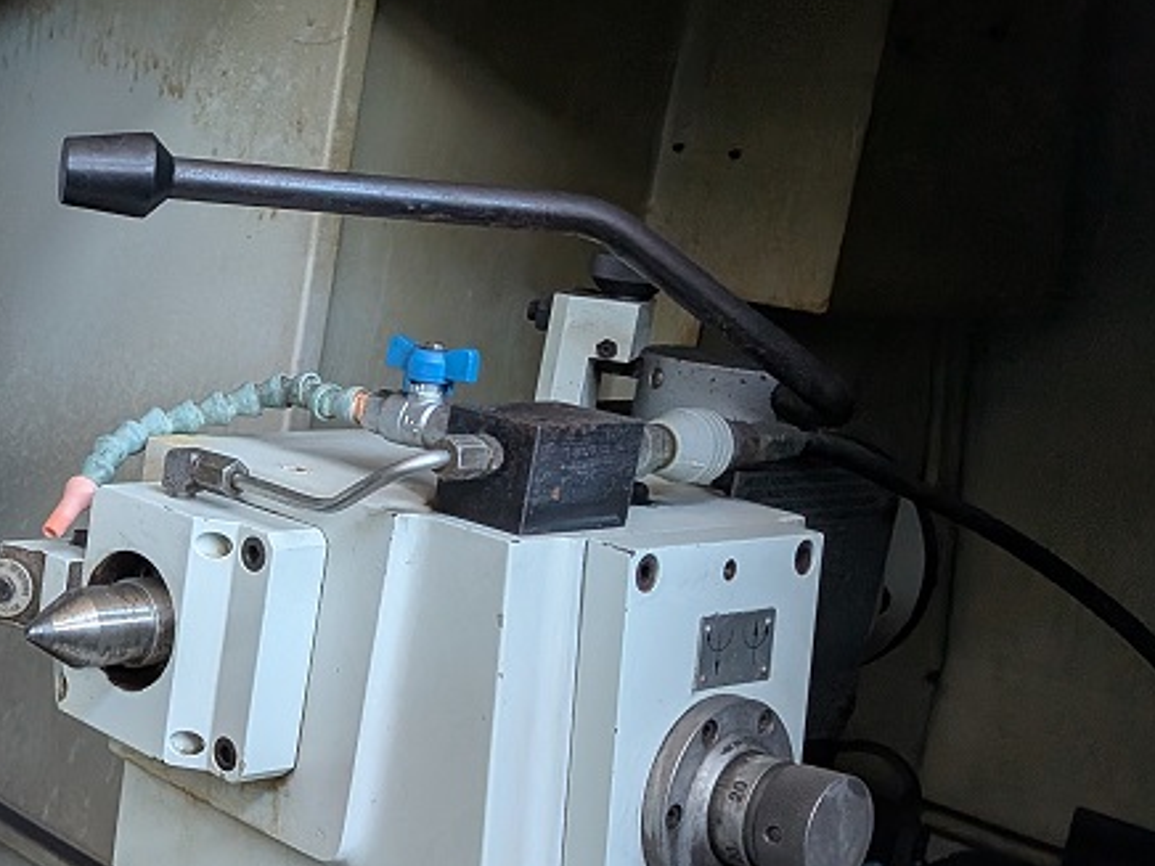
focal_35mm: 55
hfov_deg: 31.8
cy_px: 527
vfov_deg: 26.5
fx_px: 1835
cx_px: -48
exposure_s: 1/100
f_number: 1.7
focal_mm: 4.53
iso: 595
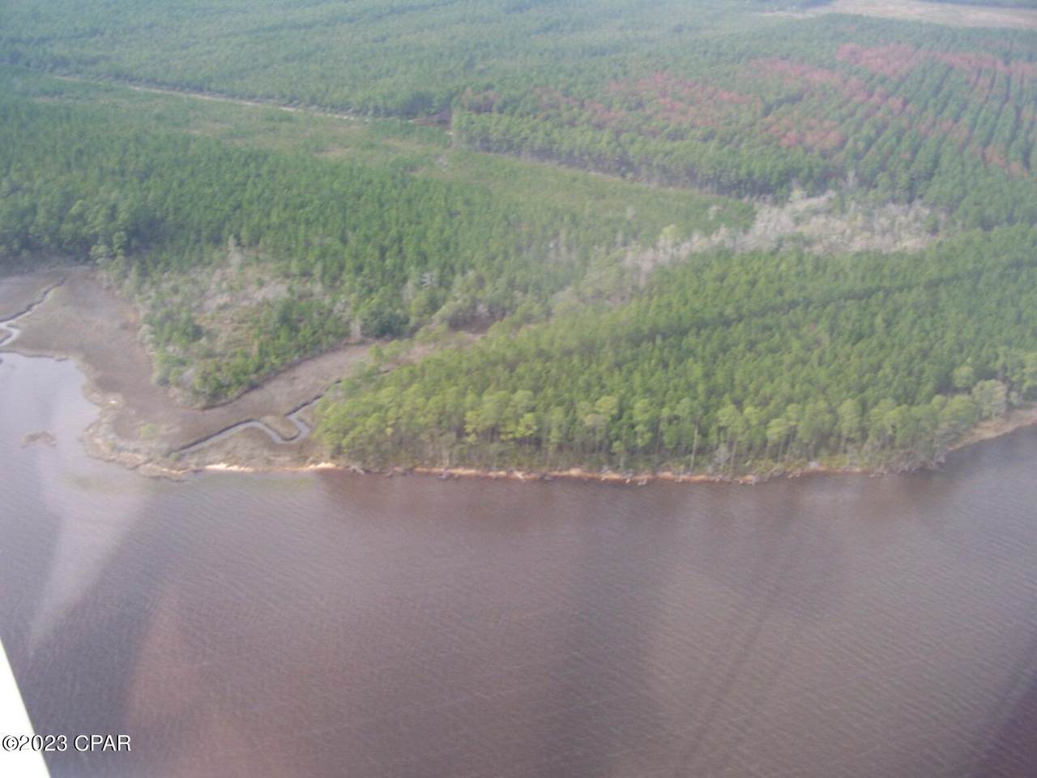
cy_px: 389
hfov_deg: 49.0
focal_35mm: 38
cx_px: 518
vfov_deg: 37.7
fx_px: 1138
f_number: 2.8
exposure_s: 1/250
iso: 80
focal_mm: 6.3
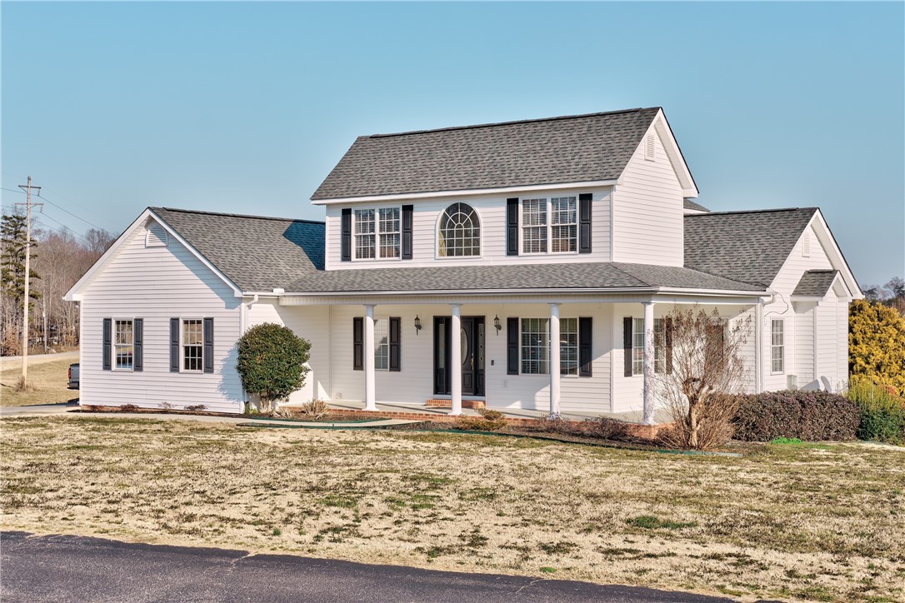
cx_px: 452
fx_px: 1332
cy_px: 302
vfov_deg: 25.5
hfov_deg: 37.5
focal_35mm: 53
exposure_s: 1/800
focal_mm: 35
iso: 200
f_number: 8
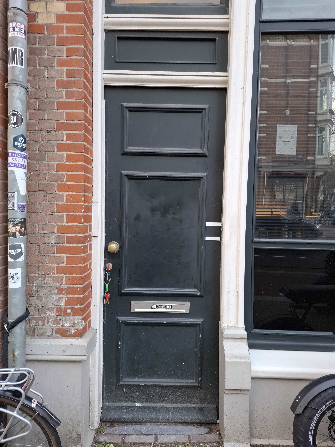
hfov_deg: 58.9
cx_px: 168
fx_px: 297
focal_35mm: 23
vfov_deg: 73.9
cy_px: 224
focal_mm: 5.54
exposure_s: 1/100
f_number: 1.8
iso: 100
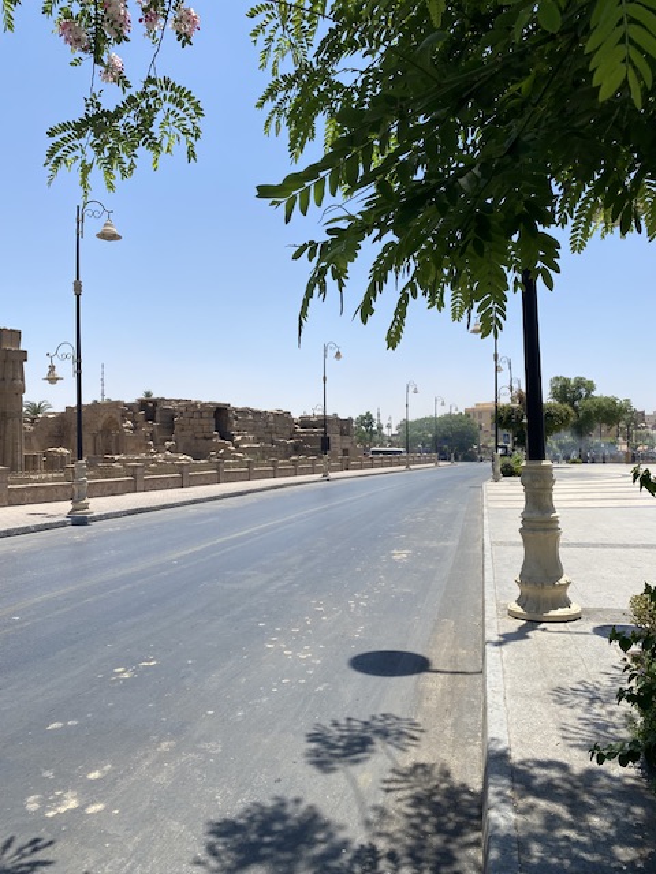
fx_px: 657
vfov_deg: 67.3
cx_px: 328
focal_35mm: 26
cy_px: 437
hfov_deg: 53.1
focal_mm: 4.25
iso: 32
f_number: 1.8
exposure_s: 1/3125
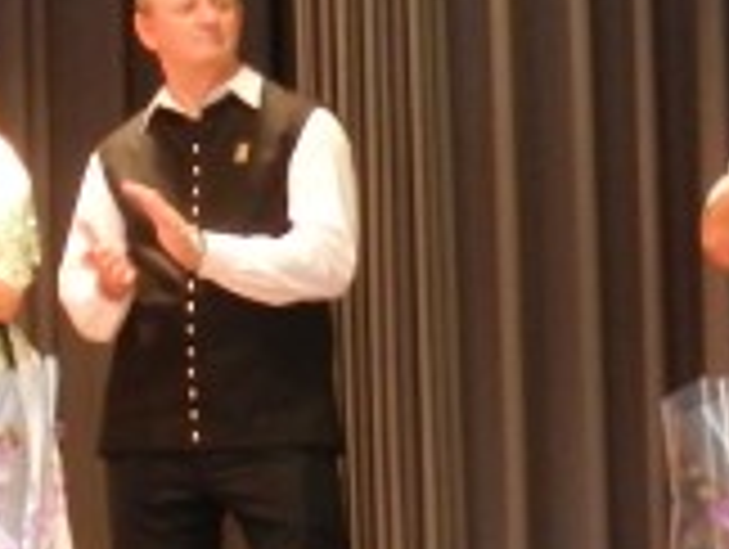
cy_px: -54
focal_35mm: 261
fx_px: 5505
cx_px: -468
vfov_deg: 5.7
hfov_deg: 7.4
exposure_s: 1/15
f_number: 4.4
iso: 400
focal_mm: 9.4
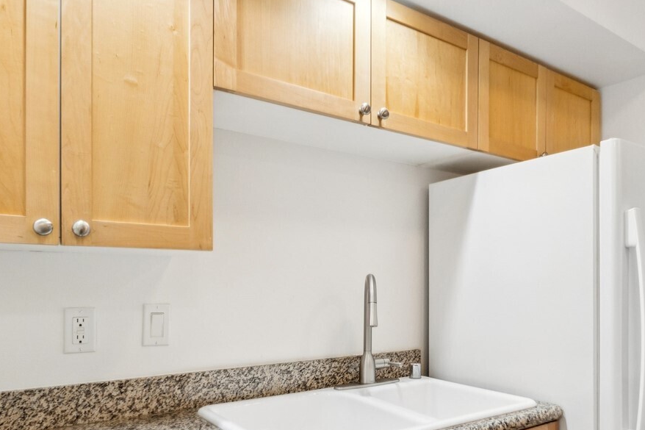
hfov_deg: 62.9
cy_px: 292
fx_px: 519
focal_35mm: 29
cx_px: 396
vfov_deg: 44.2
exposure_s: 1/8
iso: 250
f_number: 9
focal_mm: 10
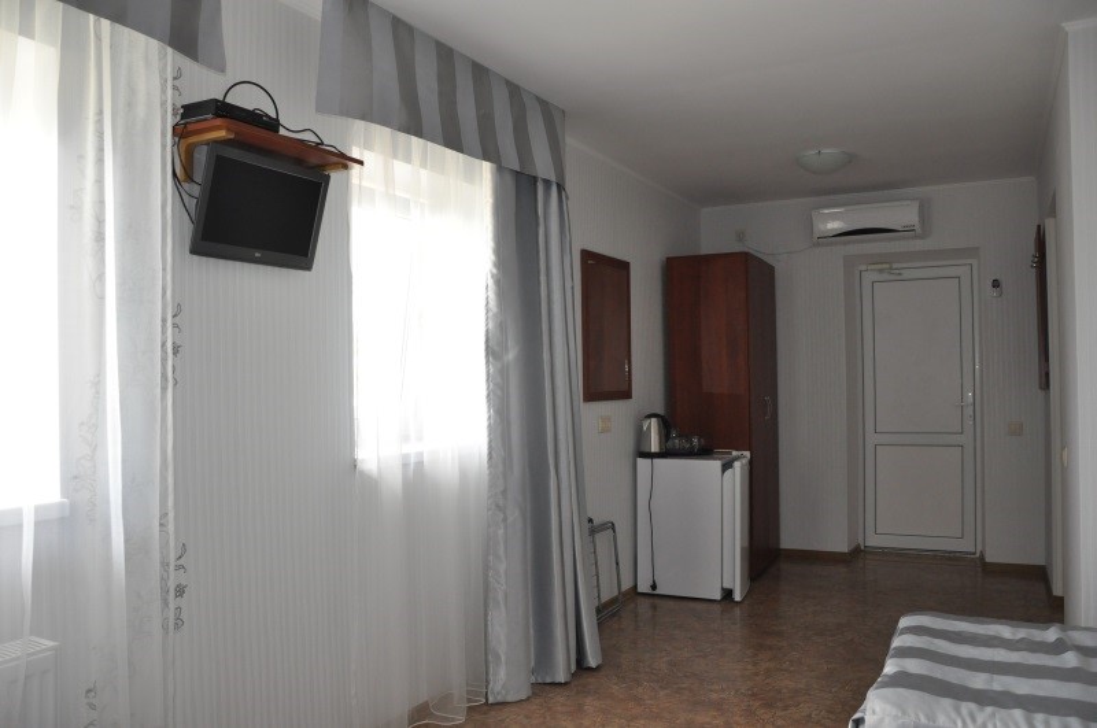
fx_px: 822
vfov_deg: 47.8
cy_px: 364
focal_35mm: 27
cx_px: 548
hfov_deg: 67.5
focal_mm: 18
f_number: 3.5
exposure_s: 1/125
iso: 800
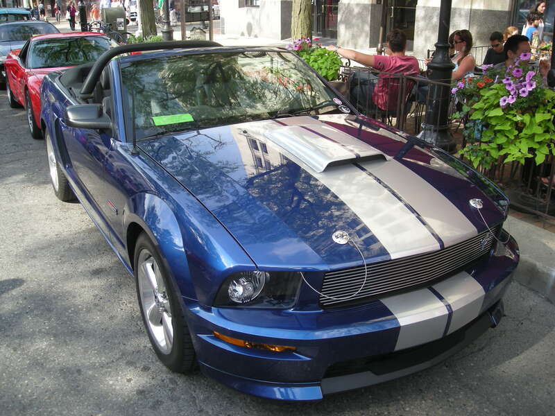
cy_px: 208
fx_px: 561
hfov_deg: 52.6
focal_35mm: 35
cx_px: 278
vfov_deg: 40.7
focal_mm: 5.7
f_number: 2.8
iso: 50
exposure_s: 1/170
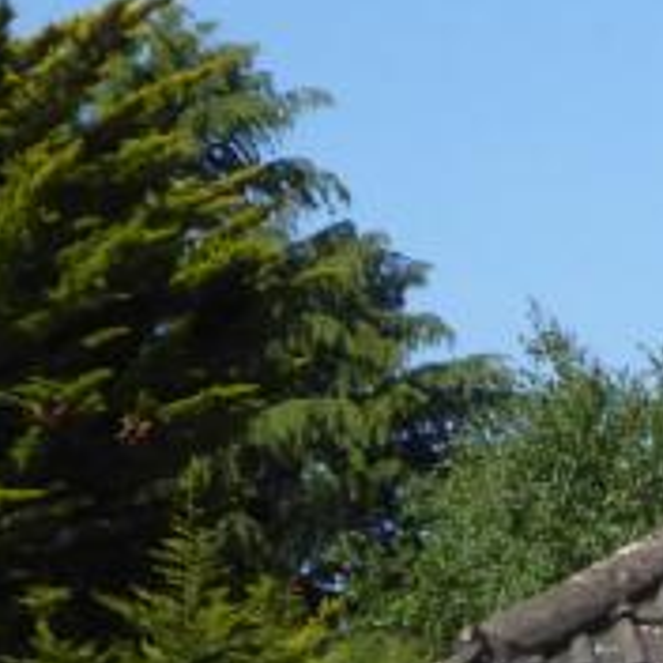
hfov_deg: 6.8
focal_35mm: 242
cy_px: 625
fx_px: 5244
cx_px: 1676
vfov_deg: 7.2
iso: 320
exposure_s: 1/2000
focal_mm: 8.4
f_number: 4
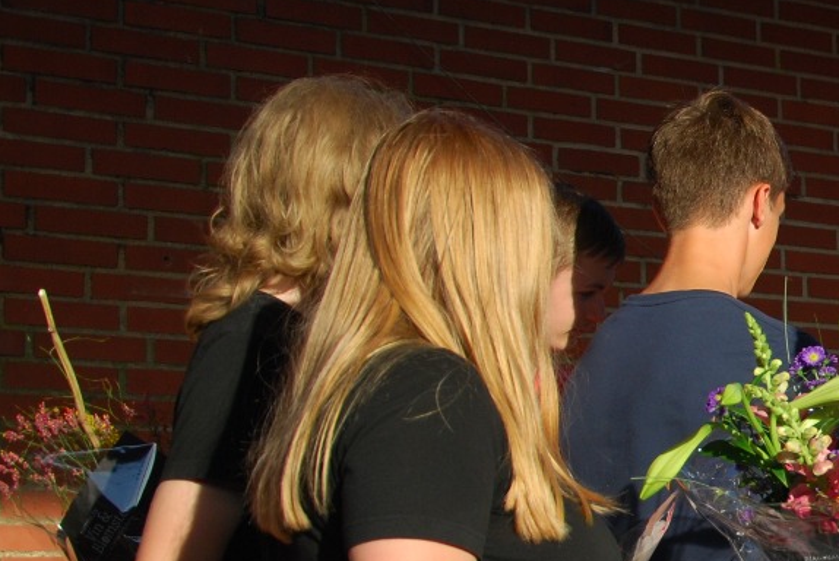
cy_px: 422
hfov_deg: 17.8
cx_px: 1153
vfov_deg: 13.0
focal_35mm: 105
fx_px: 2459
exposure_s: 1/800
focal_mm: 25
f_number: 4
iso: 200
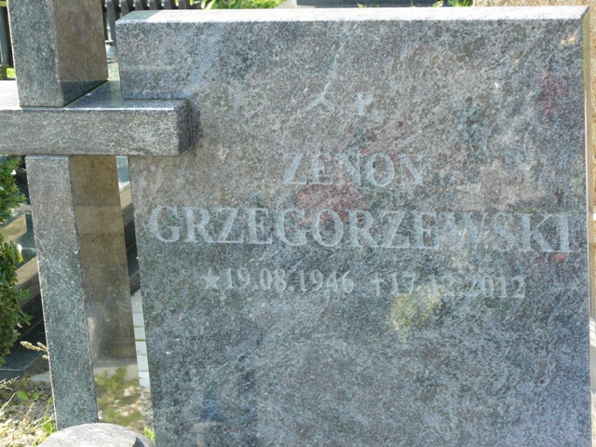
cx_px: 298
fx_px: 1825
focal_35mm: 106
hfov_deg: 18.5
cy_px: 224
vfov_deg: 14.0
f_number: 4
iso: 100
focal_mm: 17.7
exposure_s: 1/125
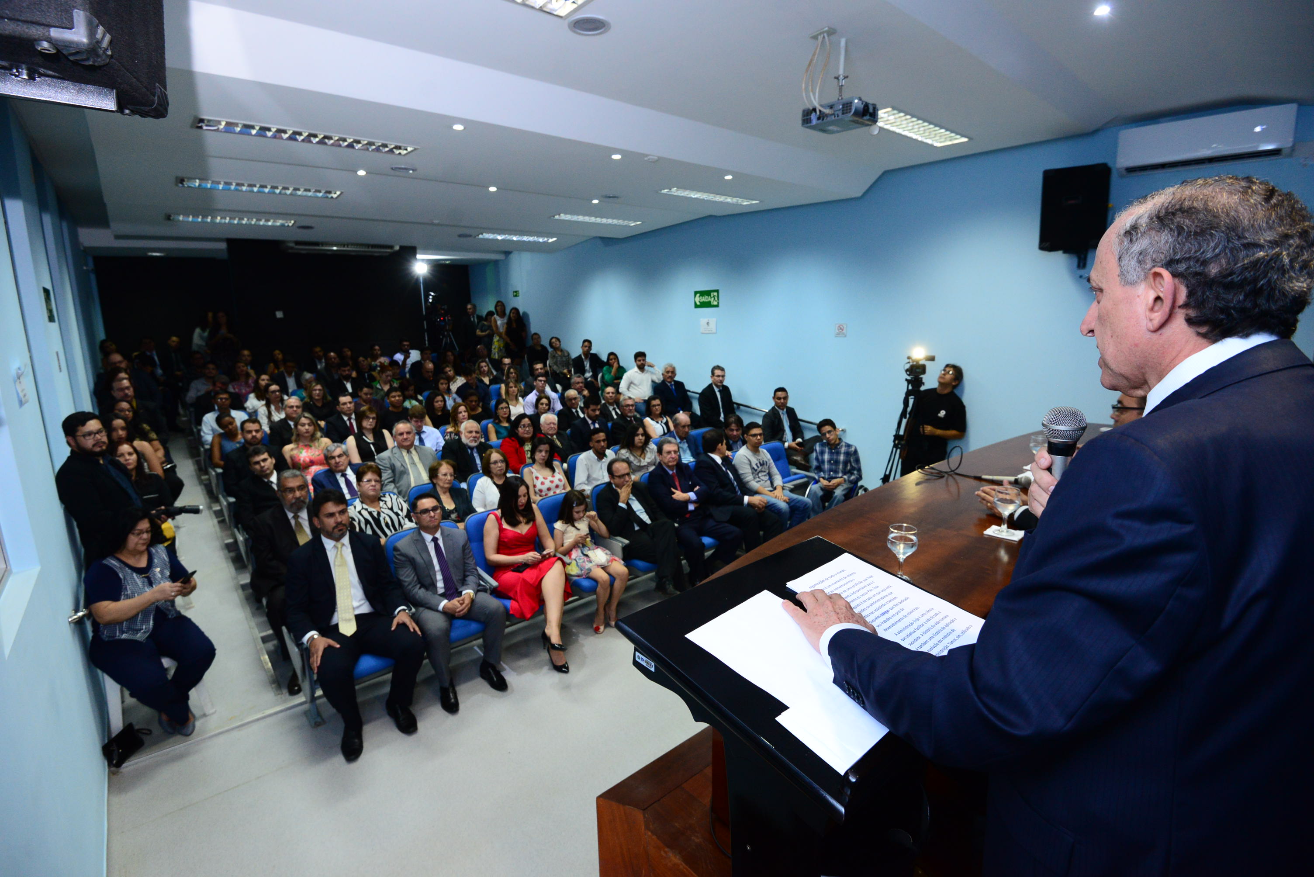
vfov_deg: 73.8
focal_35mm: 16
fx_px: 584
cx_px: 657
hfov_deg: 96.7
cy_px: 438
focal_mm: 16
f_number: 5
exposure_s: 1/125
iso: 2500
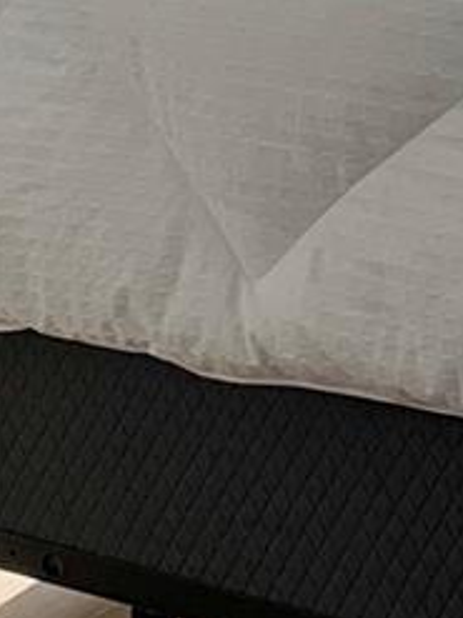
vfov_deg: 11.4
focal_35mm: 162
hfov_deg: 9.0
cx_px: 586
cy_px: -485
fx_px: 2892
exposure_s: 1/122
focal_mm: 4.25
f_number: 1.8
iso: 25
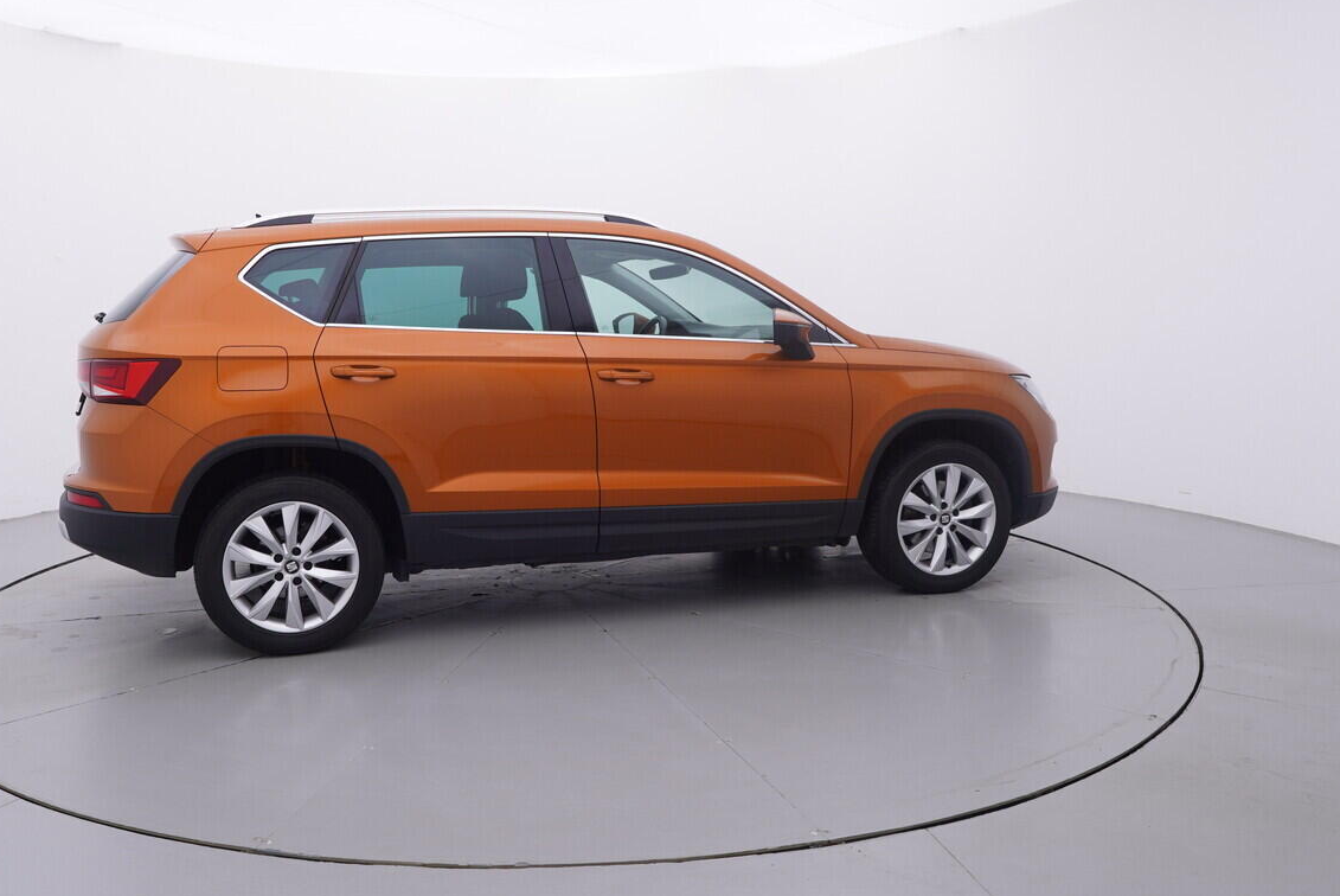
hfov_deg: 63.8
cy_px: 440
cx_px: 553
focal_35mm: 29
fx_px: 1067
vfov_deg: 45.5
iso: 200
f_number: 5
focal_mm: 15
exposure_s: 1/80
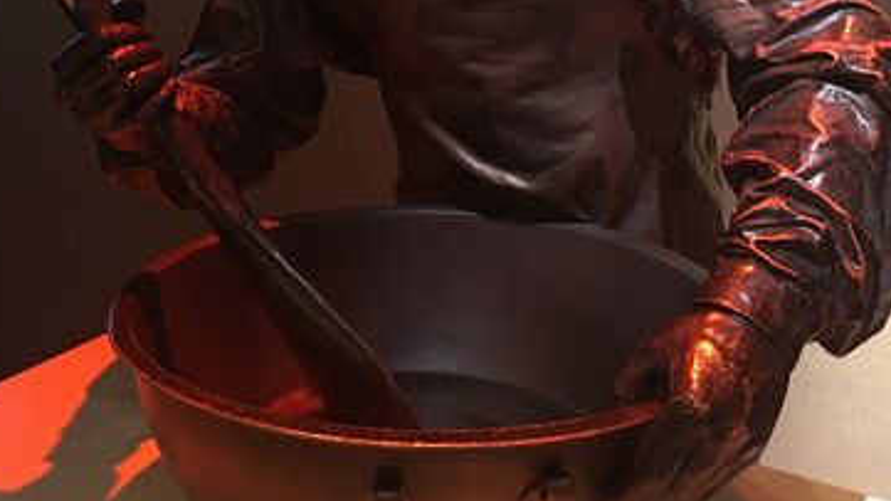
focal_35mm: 56
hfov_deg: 37.2
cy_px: 32
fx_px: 1323
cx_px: 437
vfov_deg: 20.9
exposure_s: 1/17
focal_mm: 4.15
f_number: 2.2
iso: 200
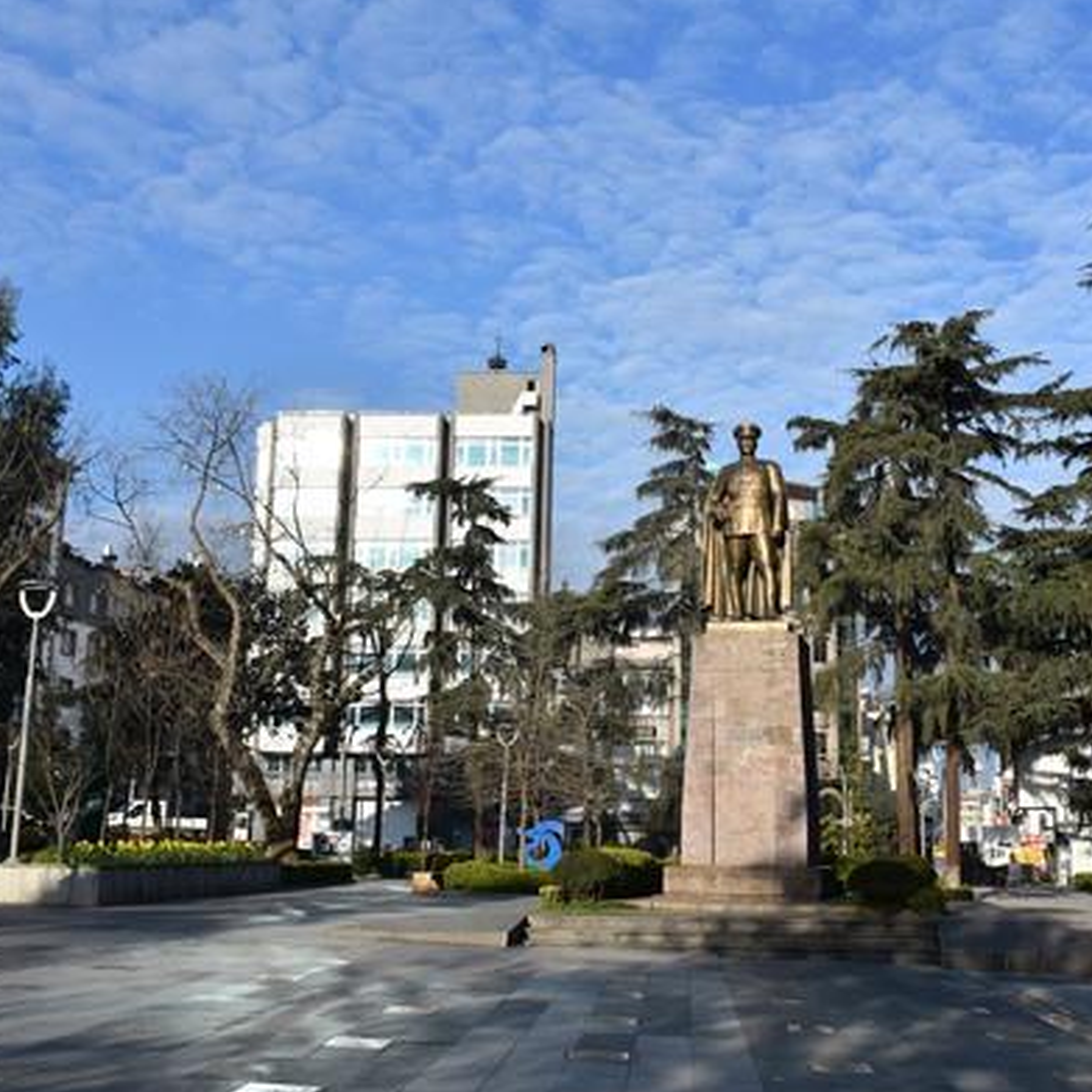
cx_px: 640
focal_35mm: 43
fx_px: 1535
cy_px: 545
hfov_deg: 39.0
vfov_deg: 39.2
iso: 180
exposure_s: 1/500
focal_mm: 22
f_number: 8
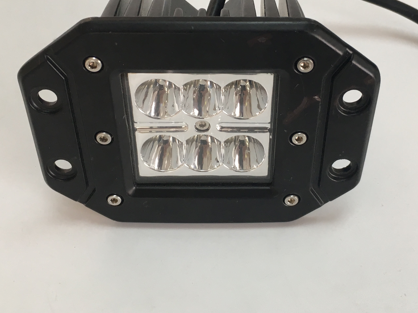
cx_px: 233
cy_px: 99
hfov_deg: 41.2
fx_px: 555
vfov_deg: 31.2
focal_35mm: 46
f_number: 2.2
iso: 32
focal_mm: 4.15
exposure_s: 1/33
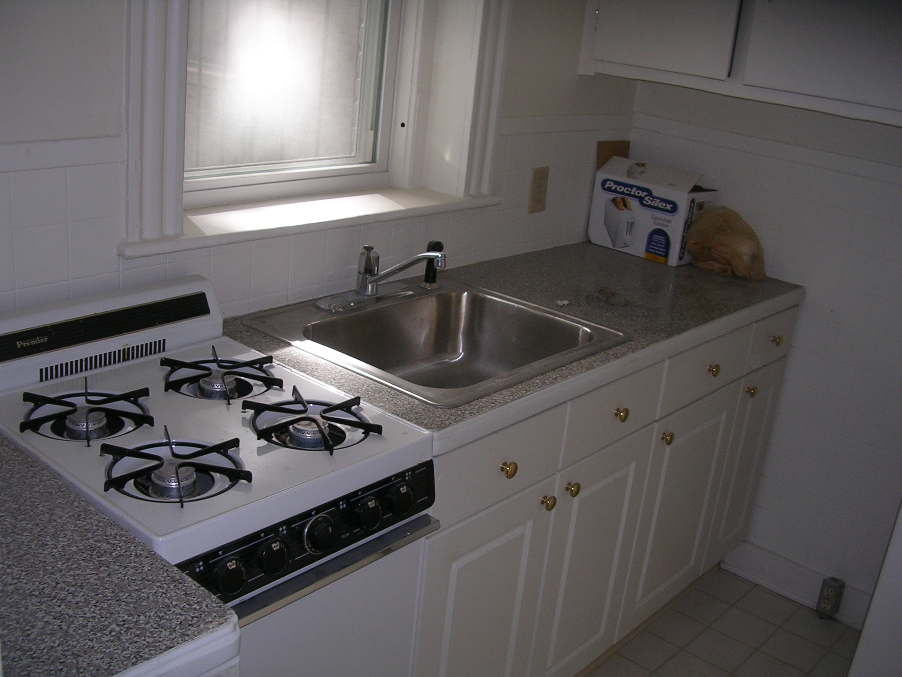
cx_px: 451
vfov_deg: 37.7
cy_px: 338
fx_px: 990
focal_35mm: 38
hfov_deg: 49.0
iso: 50
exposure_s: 1/30
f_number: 2.8
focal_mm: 5.8
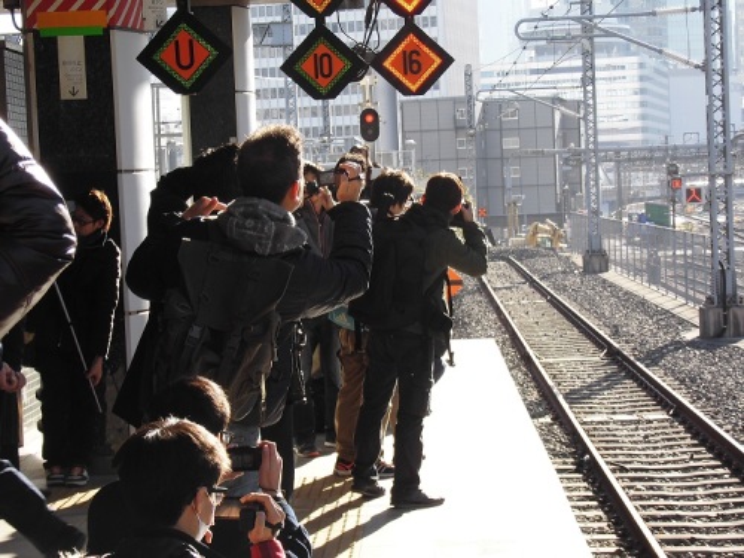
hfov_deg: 24.1
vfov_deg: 18.2
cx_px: 372
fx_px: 1741
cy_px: 279
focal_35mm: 81
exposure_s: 1/125
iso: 80
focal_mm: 14.4
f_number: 4.6
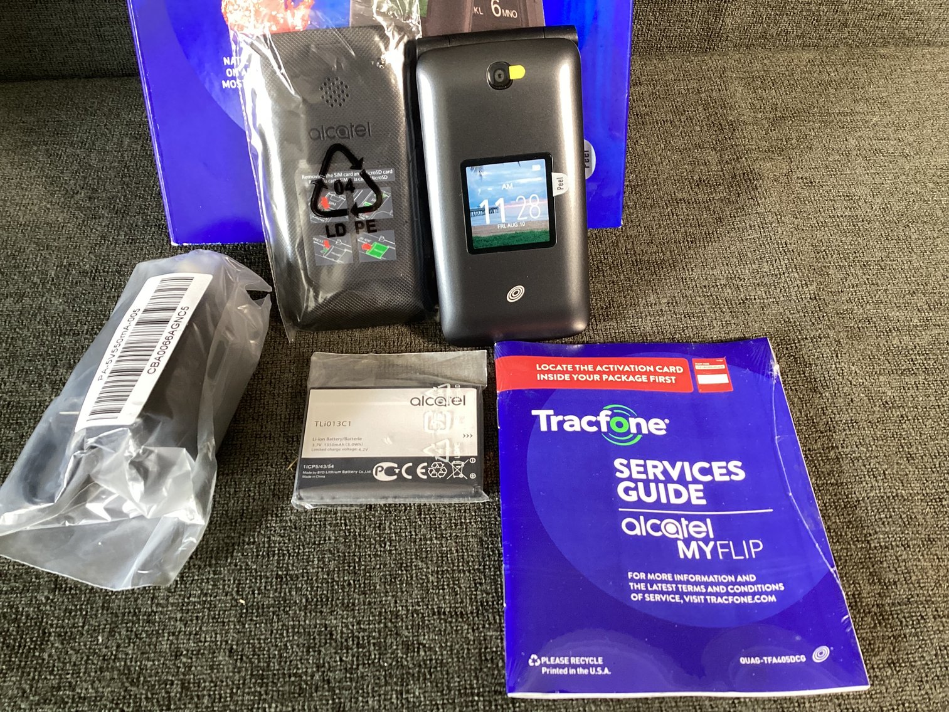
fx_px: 850
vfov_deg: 45.4
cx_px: 474
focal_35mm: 31
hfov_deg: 58.3
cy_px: 356
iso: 160
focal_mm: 3.3
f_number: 2.4
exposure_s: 1/50
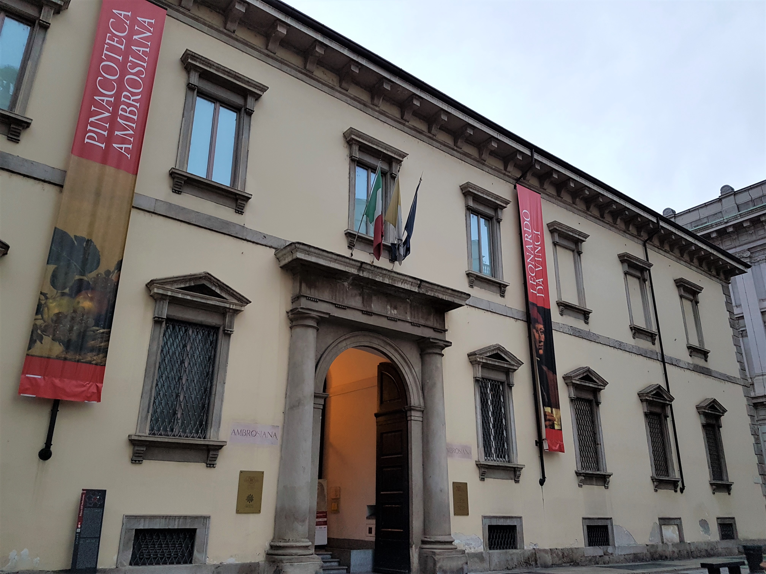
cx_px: 383
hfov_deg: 67.3
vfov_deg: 53.1
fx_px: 575
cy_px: 287
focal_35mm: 26
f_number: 1.7
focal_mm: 4.2
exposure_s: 1/50
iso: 64
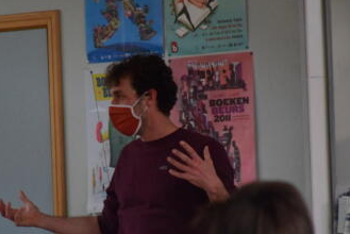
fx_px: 3104
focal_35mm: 319
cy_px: 166
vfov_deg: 4.3
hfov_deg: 6.5
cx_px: 143
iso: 4500
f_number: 5.6
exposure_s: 1/250
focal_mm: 140
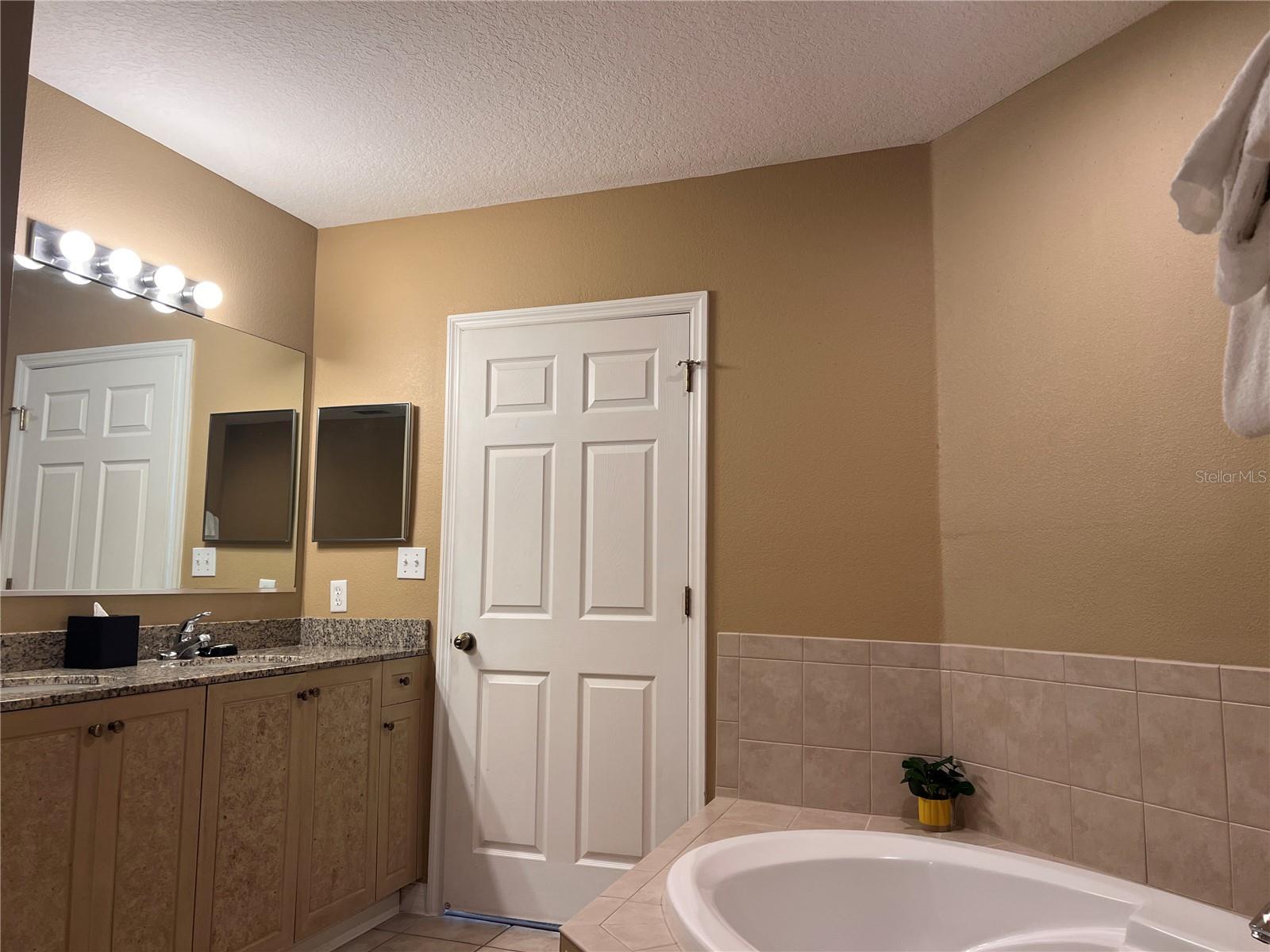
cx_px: 635
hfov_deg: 67.3
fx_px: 954
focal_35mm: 26
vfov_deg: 53.1
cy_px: 476
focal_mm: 5.7
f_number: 1.5
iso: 80
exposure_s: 1/60
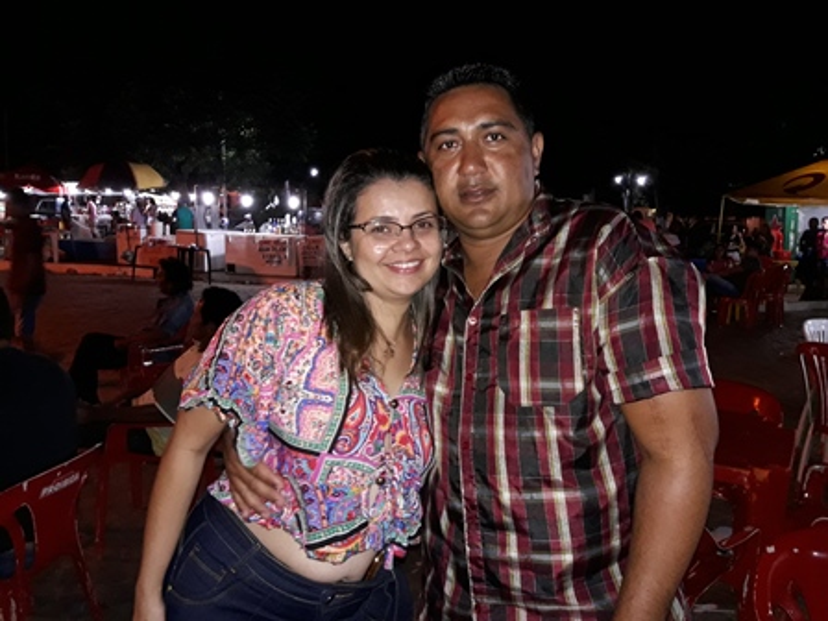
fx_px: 670
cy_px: 310
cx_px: 414
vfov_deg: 49.7
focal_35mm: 28
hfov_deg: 63.4
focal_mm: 3.7
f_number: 1.9
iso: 200
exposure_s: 1/24
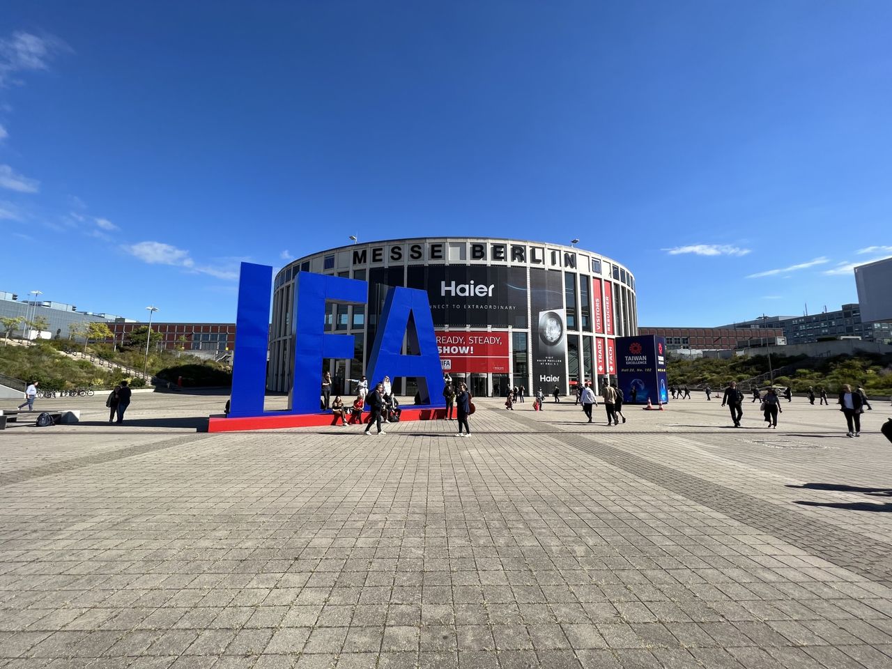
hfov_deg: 106.2
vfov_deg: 89.9
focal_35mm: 13
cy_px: 334
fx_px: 335
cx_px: 446
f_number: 1.8
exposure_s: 1/1292
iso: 32
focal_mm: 1.57
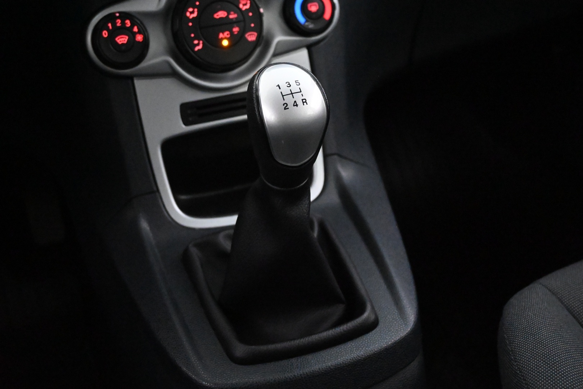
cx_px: 292
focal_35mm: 47
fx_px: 765
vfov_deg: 28.5
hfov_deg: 41.7
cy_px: 194
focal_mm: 31.5
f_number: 5
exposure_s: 1/50
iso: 14400
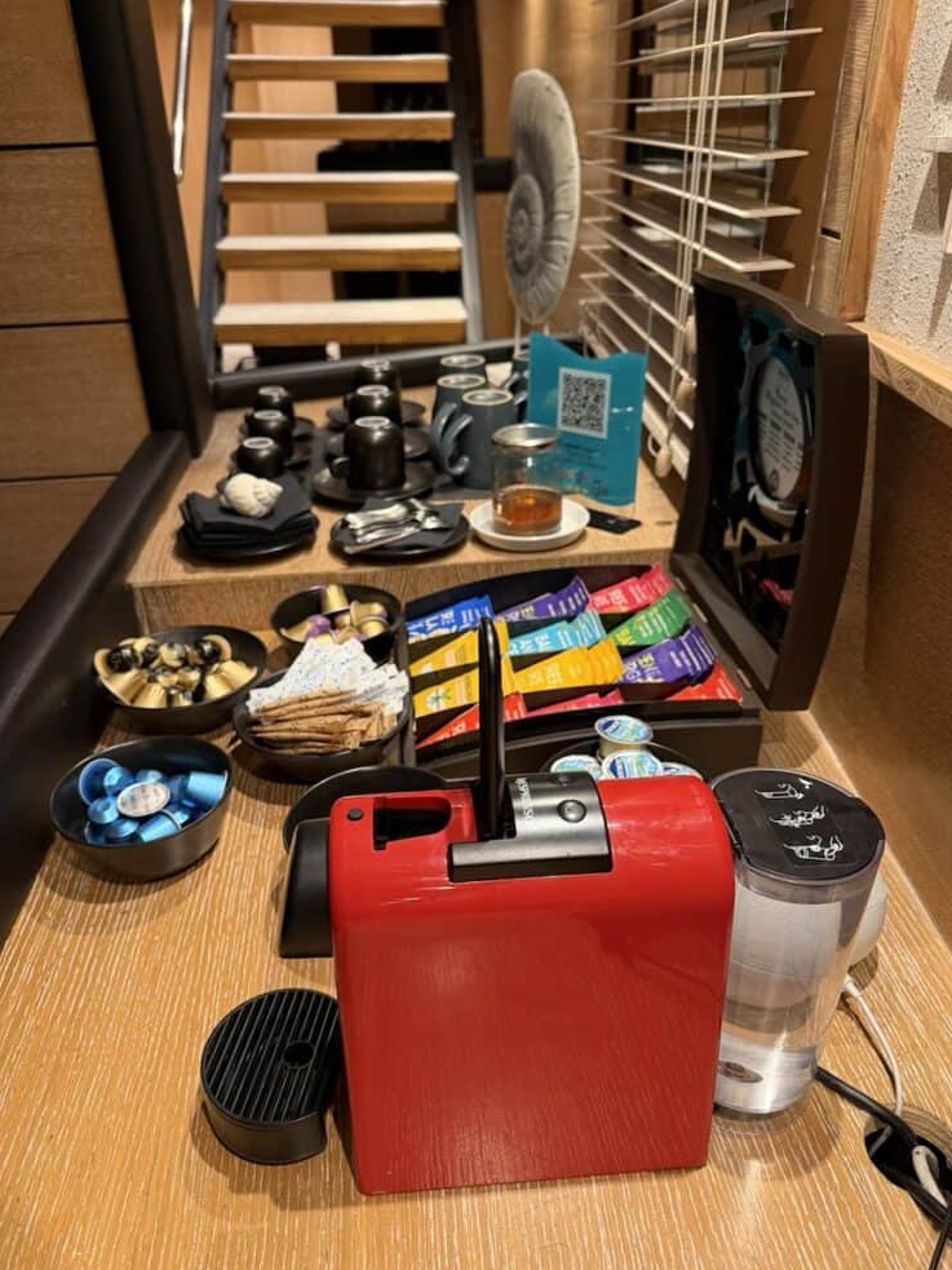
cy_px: 633
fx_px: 917
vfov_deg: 69.4
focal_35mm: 25
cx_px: 464
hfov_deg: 54.9
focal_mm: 6.76
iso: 320
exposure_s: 1/60
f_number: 1.78
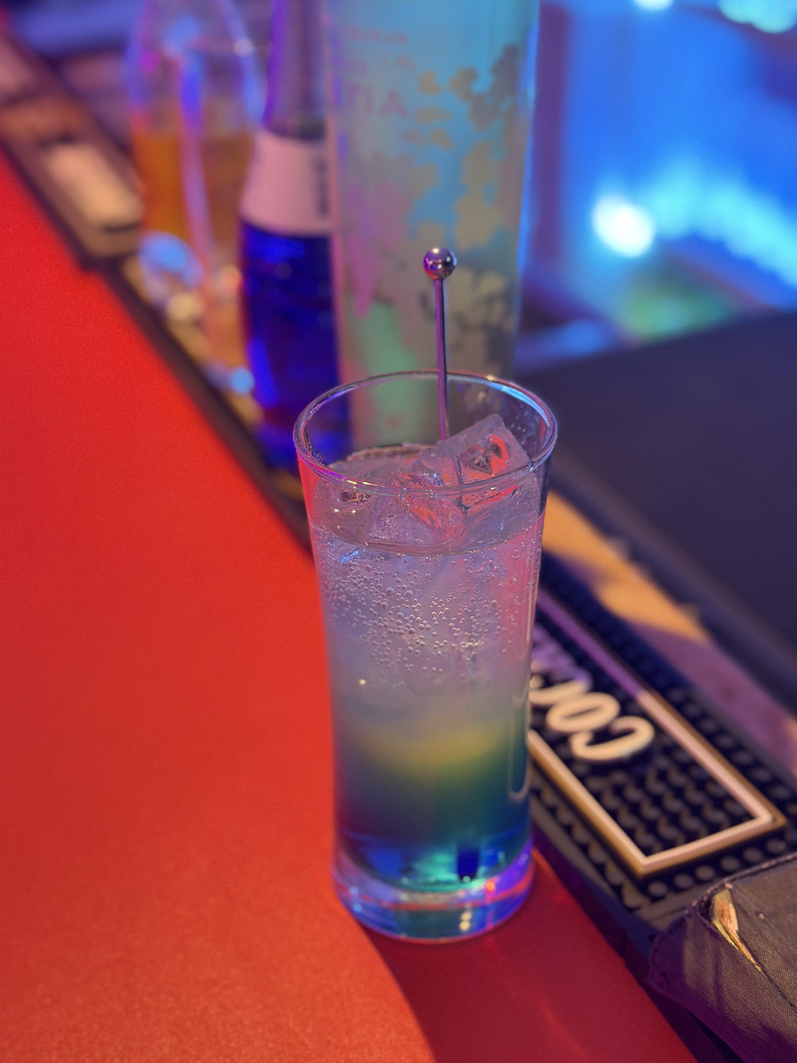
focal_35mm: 49
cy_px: 522
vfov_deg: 38.9
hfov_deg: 29.7
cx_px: 398
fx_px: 1504
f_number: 1.78
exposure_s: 1/21
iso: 800
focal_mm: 6.76
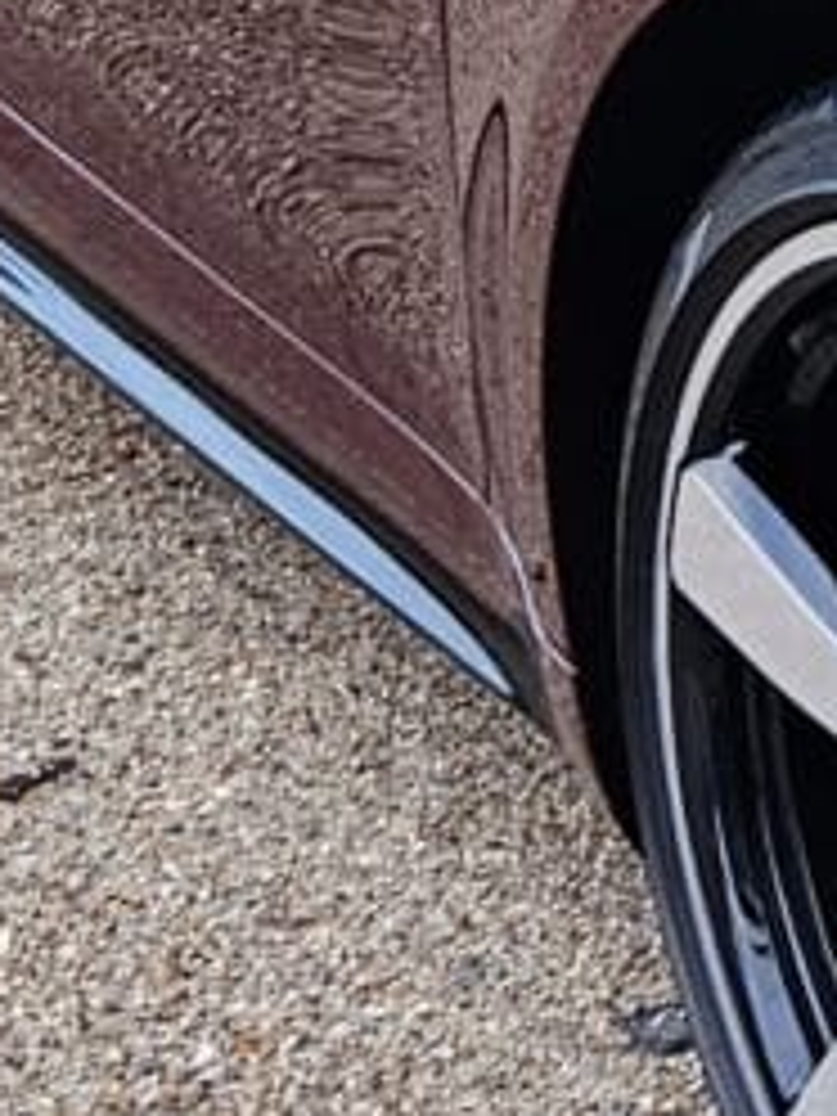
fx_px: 5739
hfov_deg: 7.8
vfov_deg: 10.6
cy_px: -742
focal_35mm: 178
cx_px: 1890
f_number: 1.8
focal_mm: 5.4
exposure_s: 1/100
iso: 160
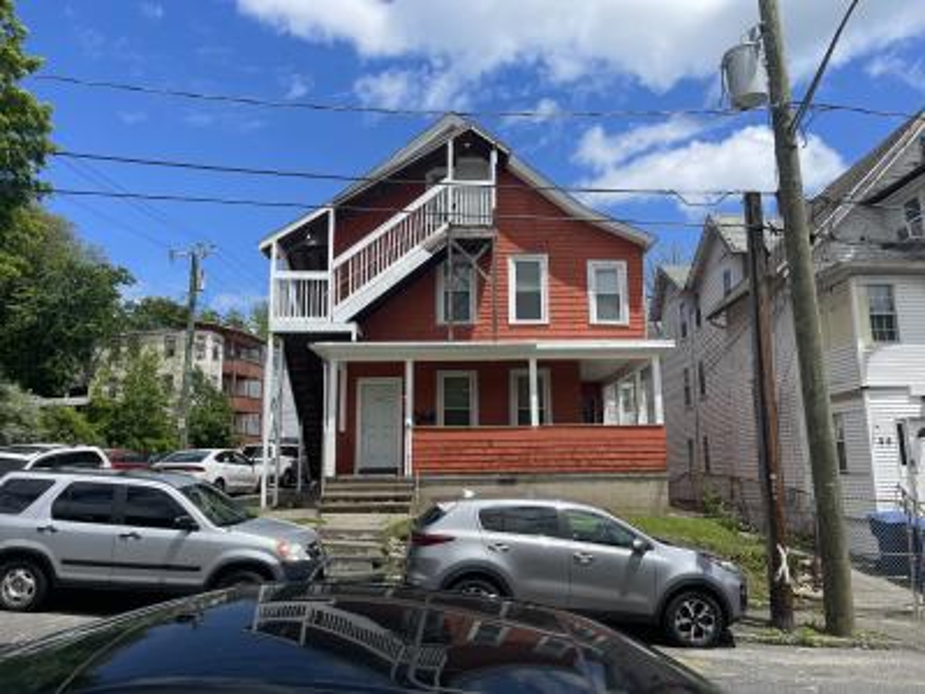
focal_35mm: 26
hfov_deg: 67.3
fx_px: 695
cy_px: 347
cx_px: 462
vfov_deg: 53.1
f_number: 1.6
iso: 50
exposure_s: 1/5376
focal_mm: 5.1
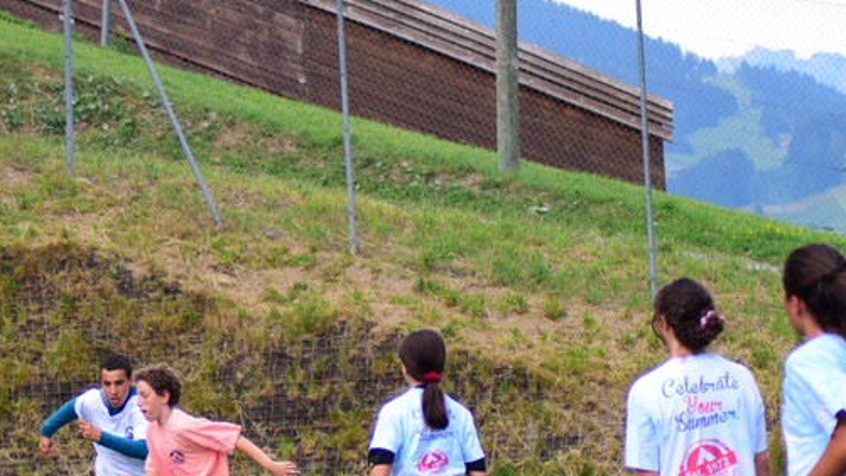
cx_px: 111
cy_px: 470
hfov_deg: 9.5
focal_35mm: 225
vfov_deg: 5.4
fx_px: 5048
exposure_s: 1/800
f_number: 4
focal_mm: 70
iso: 1600
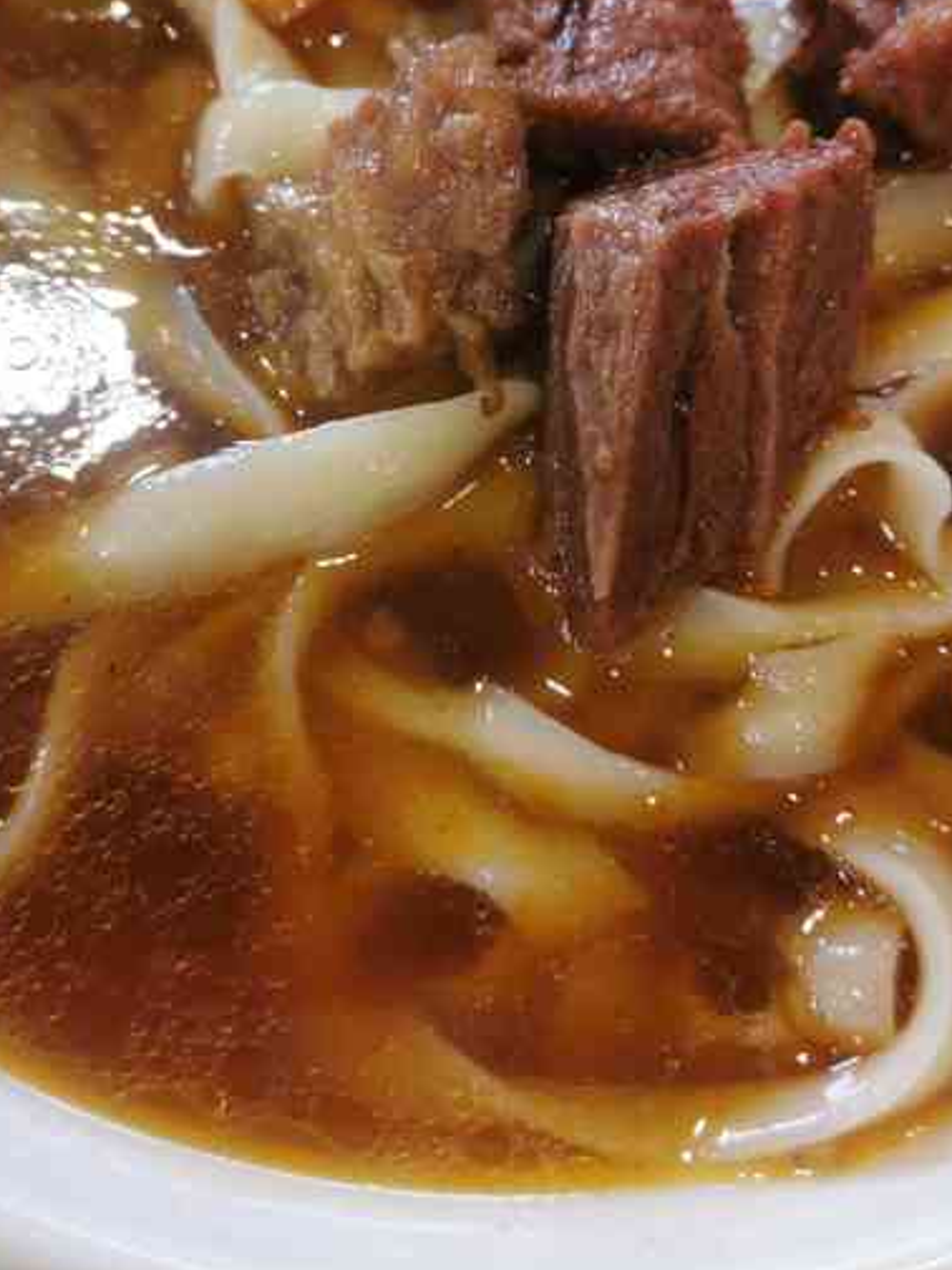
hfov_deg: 29.1
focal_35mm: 50
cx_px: 489
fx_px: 1833
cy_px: 336
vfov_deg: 37.4
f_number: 1.8
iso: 200
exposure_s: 1/100
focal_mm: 5.58
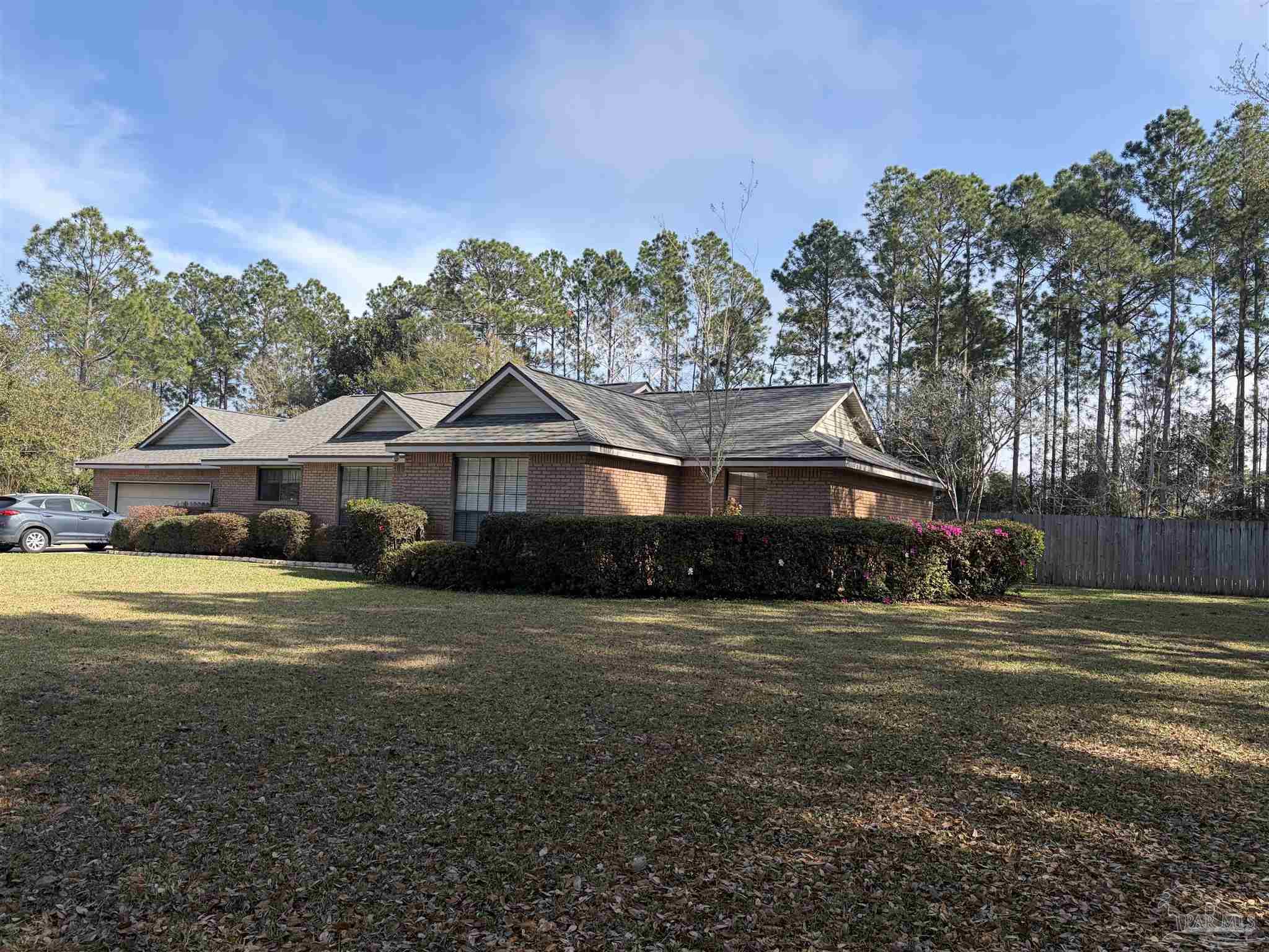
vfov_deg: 53.1
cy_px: 476
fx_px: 953
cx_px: 634
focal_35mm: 26
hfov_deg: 67.3
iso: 50
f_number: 1.6
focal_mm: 5.96
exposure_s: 1/1587
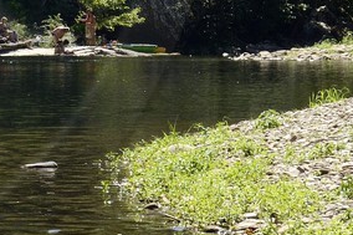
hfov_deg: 5.1
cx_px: -298
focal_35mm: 395
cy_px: -154
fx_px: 3871
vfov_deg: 3.5
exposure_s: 1/320
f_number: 11
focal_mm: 70
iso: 400
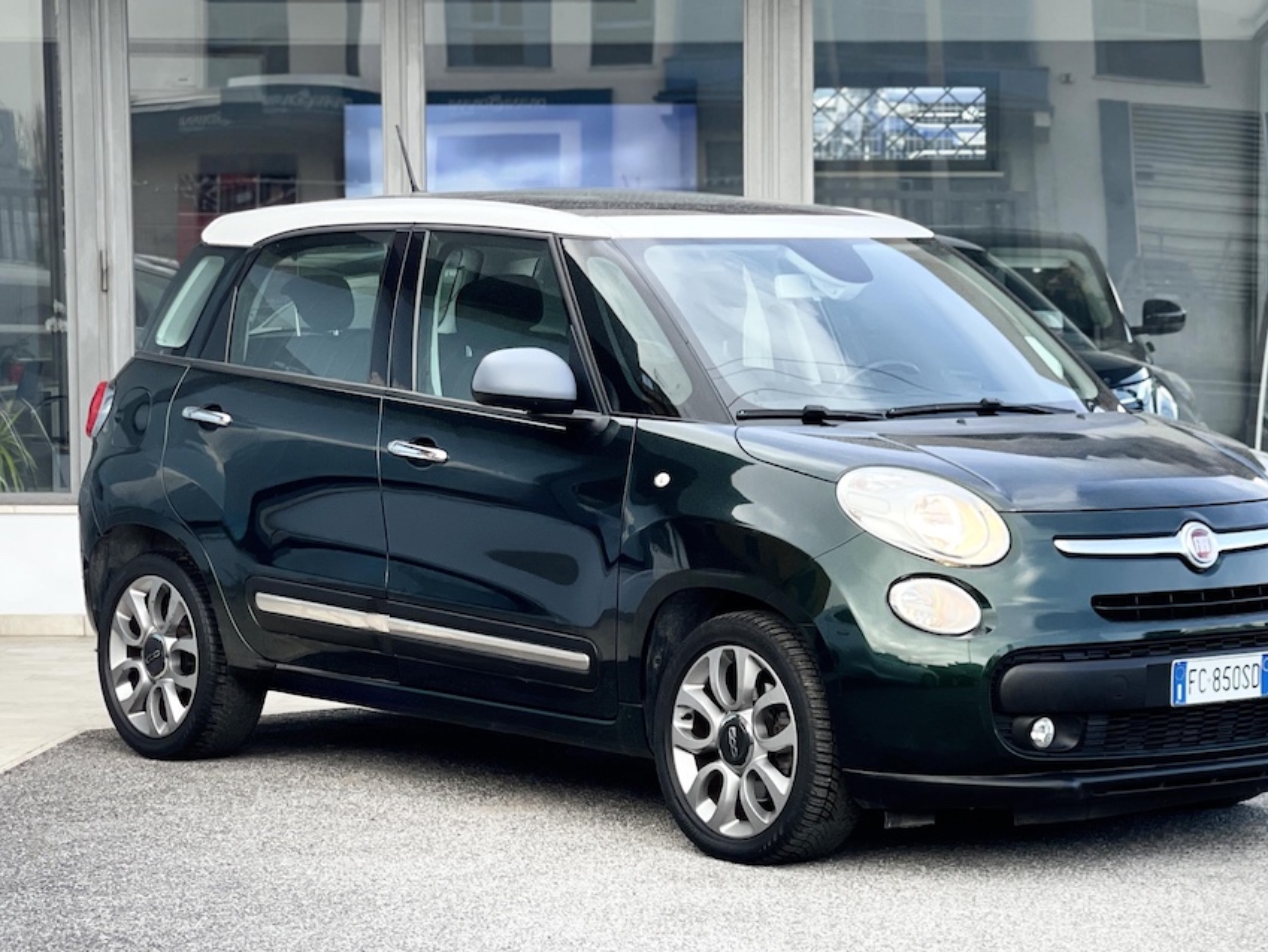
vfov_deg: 15.7
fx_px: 3444
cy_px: 567
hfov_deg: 20.8
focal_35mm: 94
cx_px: 736
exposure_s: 1/121
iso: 32
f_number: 2.2
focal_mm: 7.5
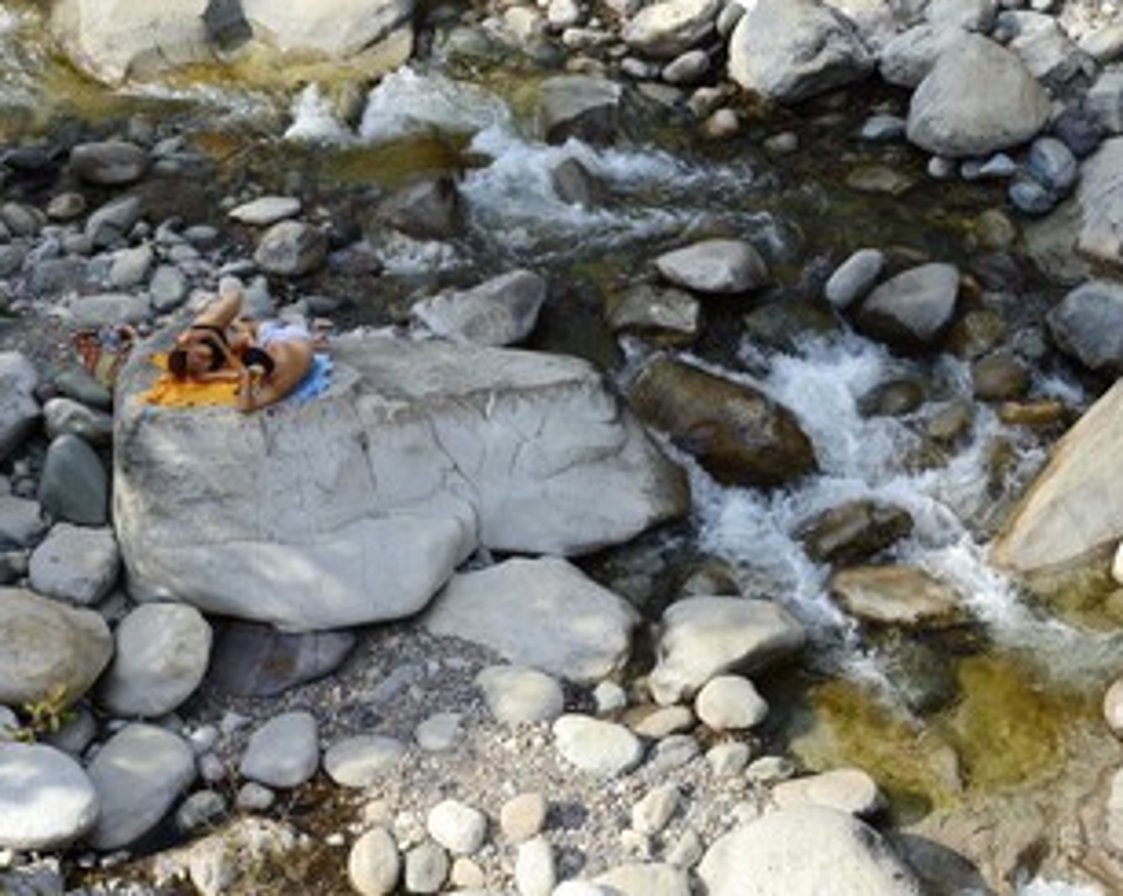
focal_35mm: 90
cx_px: 695
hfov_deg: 21.2
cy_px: 413
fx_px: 2988
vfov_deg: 17.1
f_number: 9
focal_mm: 70
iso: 200
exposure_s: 1/320
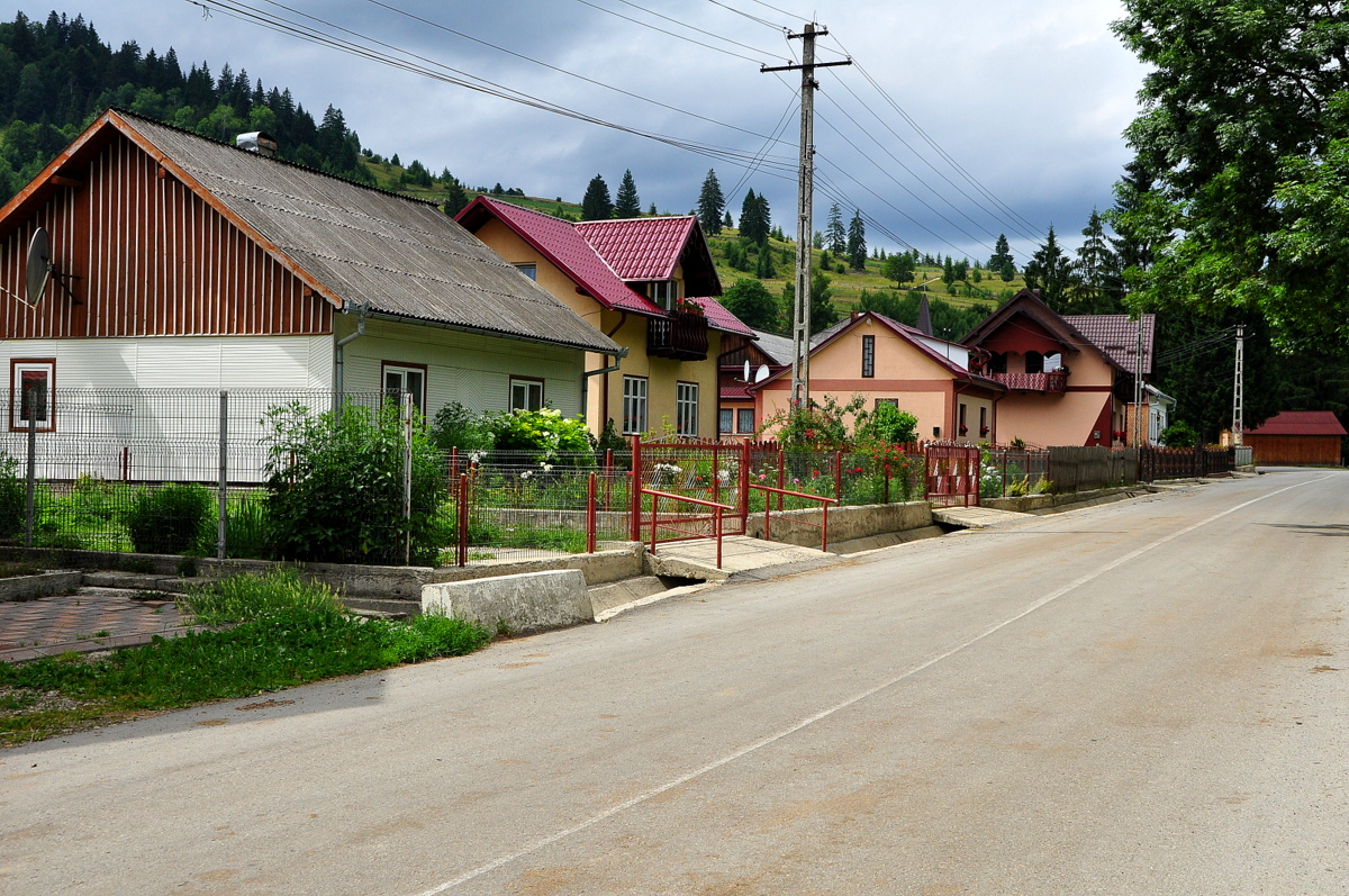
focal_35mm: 42
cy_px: 448
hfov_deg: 46.4
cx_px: 674
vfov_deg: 31.8
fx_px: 1572
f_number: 11
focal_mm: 28
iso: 400
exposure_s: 1/500
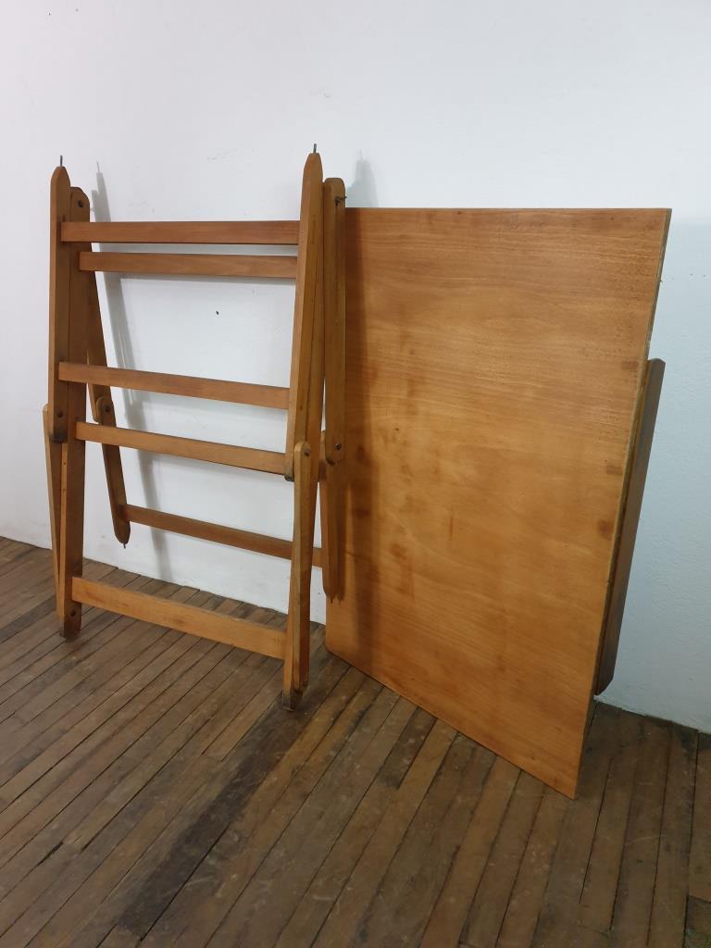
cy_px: 474
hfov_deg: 53.1
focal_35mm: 26
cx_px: 356
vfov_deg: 67.3
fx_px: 712
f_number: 1.5
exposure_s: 1/33
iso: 320
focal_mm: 4.3
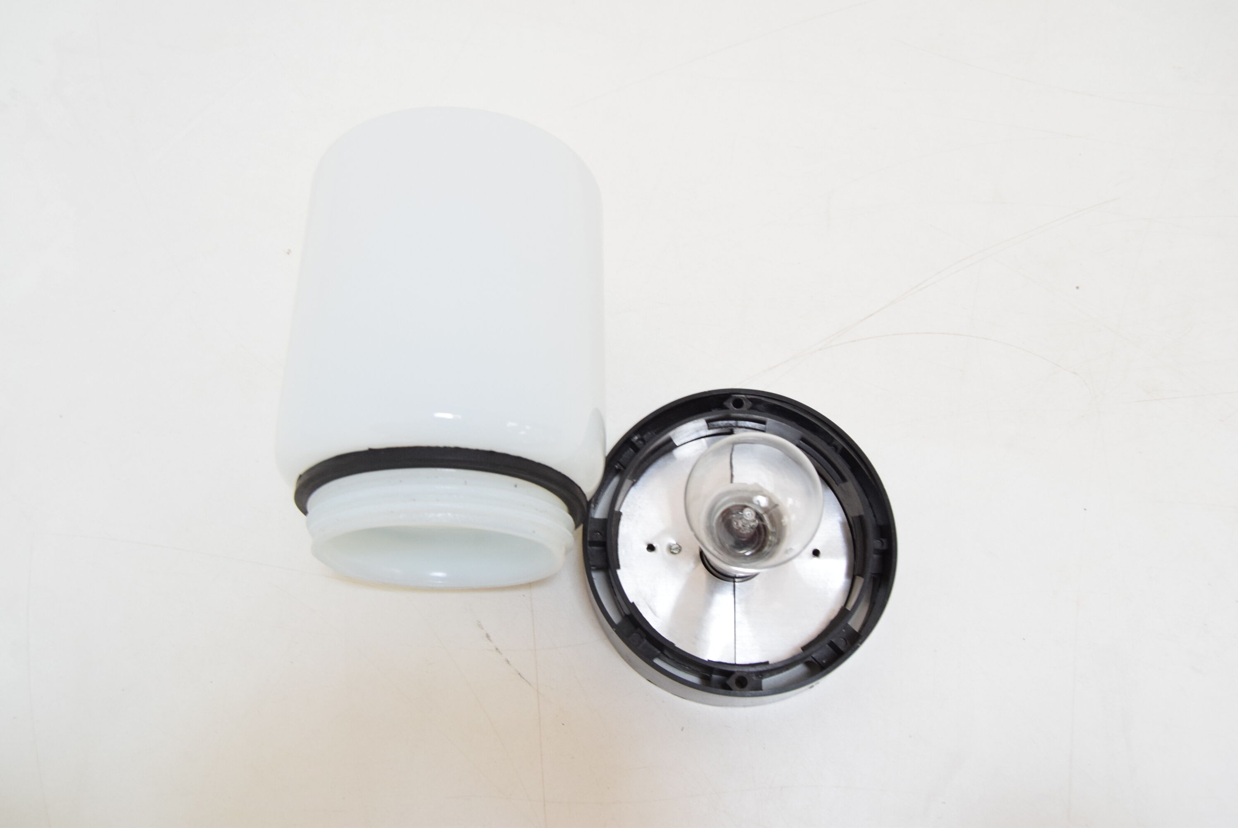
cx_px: 619
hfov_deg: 57.2
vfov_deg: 40.0
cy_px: 414
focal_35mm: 33
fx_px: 1136
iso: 1600
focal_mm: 22
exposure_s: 1/160
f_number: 5
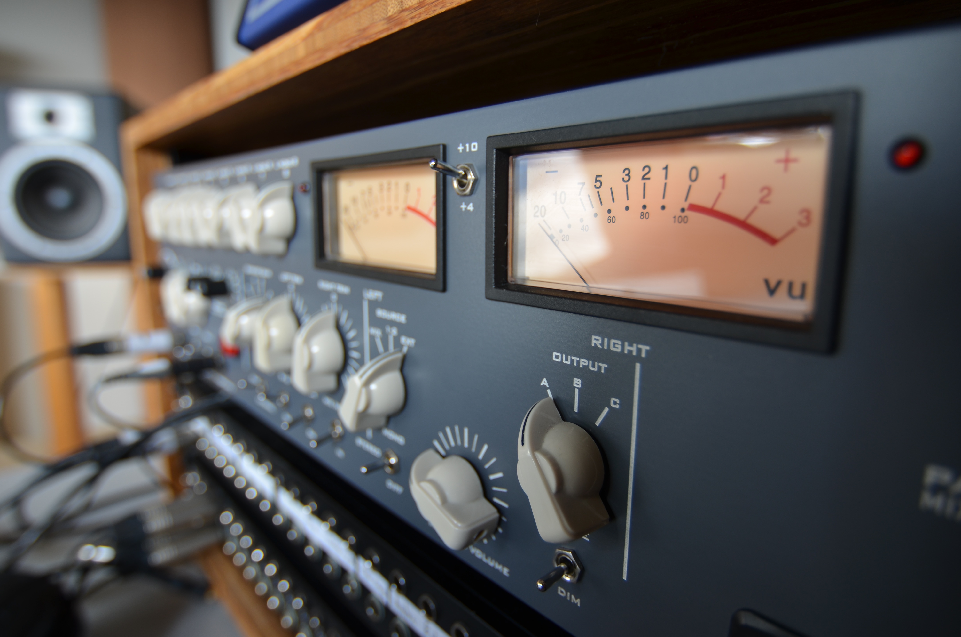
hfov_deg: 81.3
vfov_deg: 59.3
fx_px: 559
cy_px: 318
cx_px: 480
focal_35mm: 21
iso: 100
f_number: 4
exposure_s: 1/40
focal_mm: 14
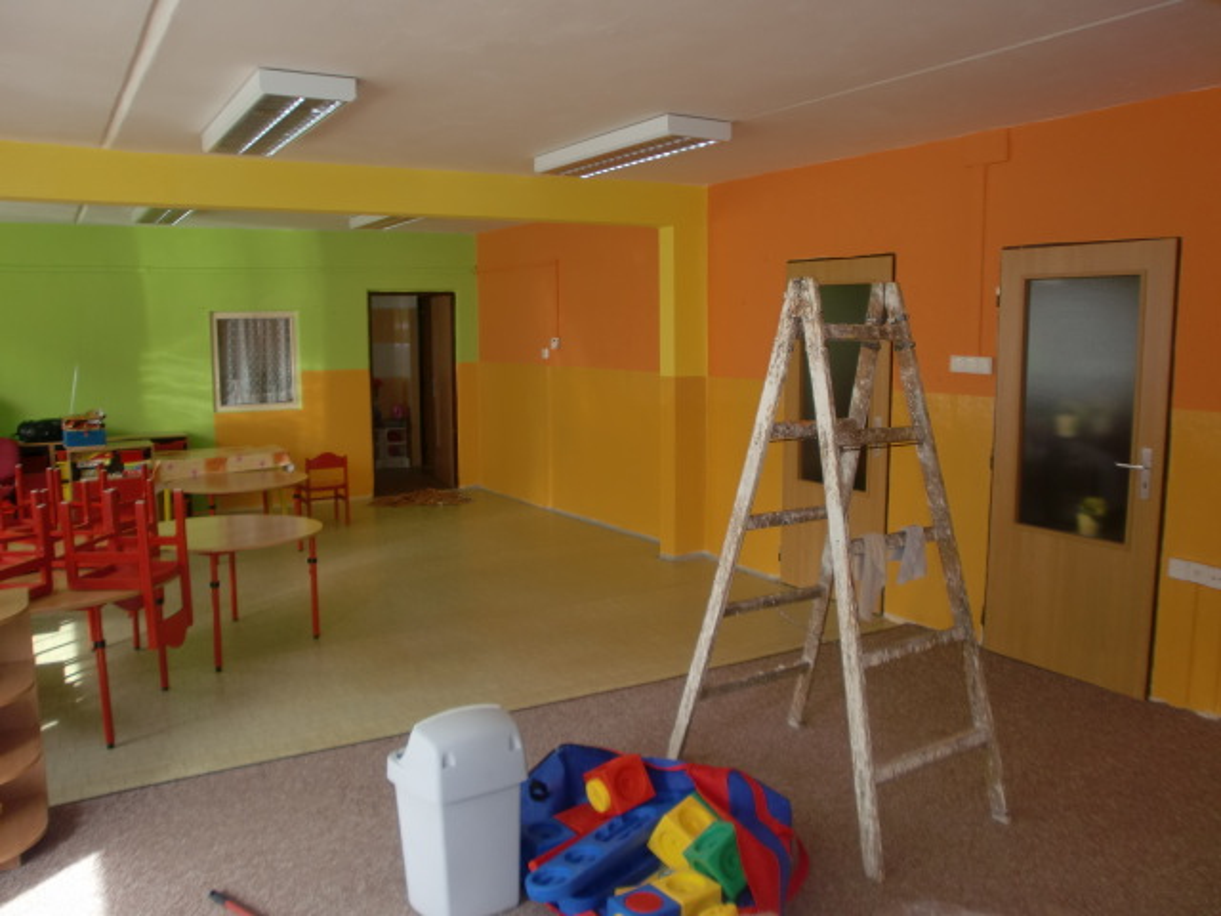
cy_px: 458
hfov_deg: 63.4
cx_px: 610
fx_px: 988
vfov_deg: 49.7
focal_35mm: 28
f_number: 2.6
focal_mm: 4.65
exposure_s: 1/60
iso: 64
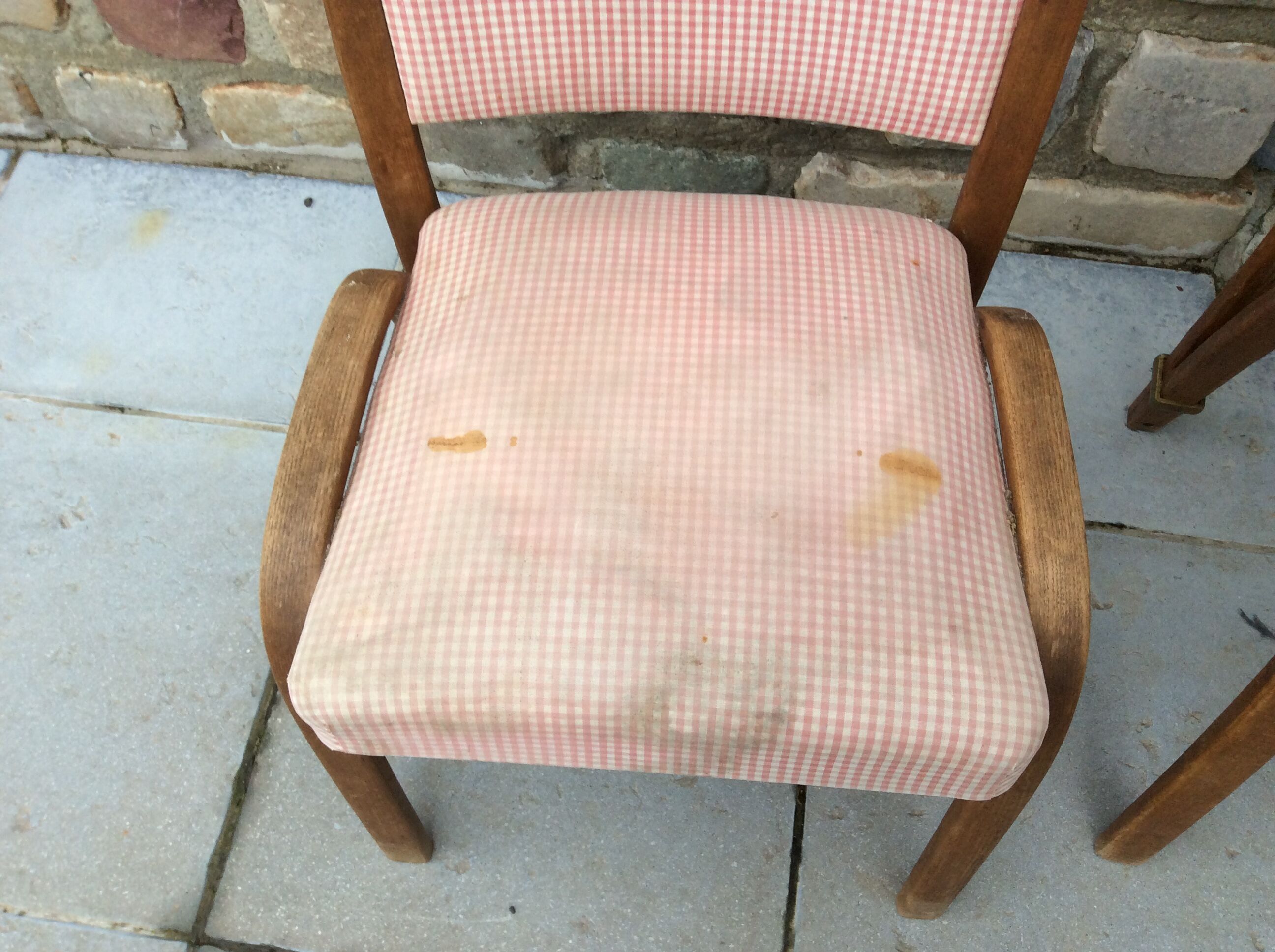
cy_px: 476
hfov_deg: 56.9
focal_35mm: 32
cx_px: 638
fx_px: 1177
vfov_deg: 44.1
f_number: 2.4
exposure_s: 1/50
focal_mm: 3.3
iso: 40
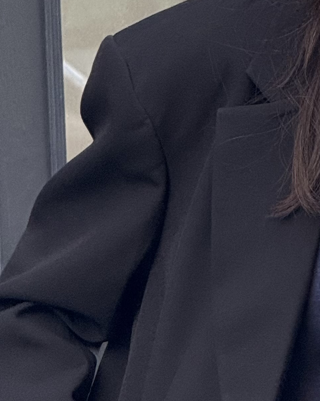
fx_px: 4654
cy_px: 344
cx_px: 380
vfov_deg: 4.9
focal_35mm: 393
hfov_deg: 3.9
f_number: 2.8
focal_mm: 15.66
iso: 200
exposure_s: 1/99
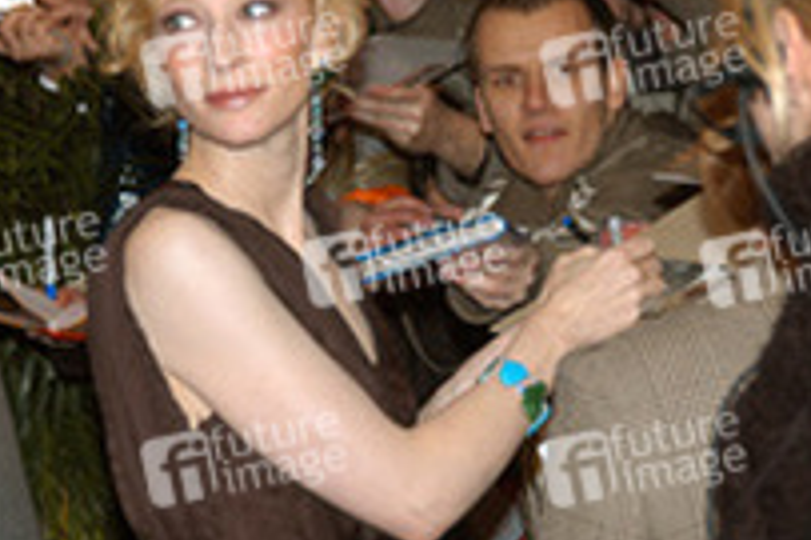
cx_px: 298
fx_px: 4344
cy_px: 160
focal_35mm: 193
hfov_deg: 10.7
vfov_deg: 7.1
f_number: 4.5
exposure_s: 1/125
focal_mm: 58
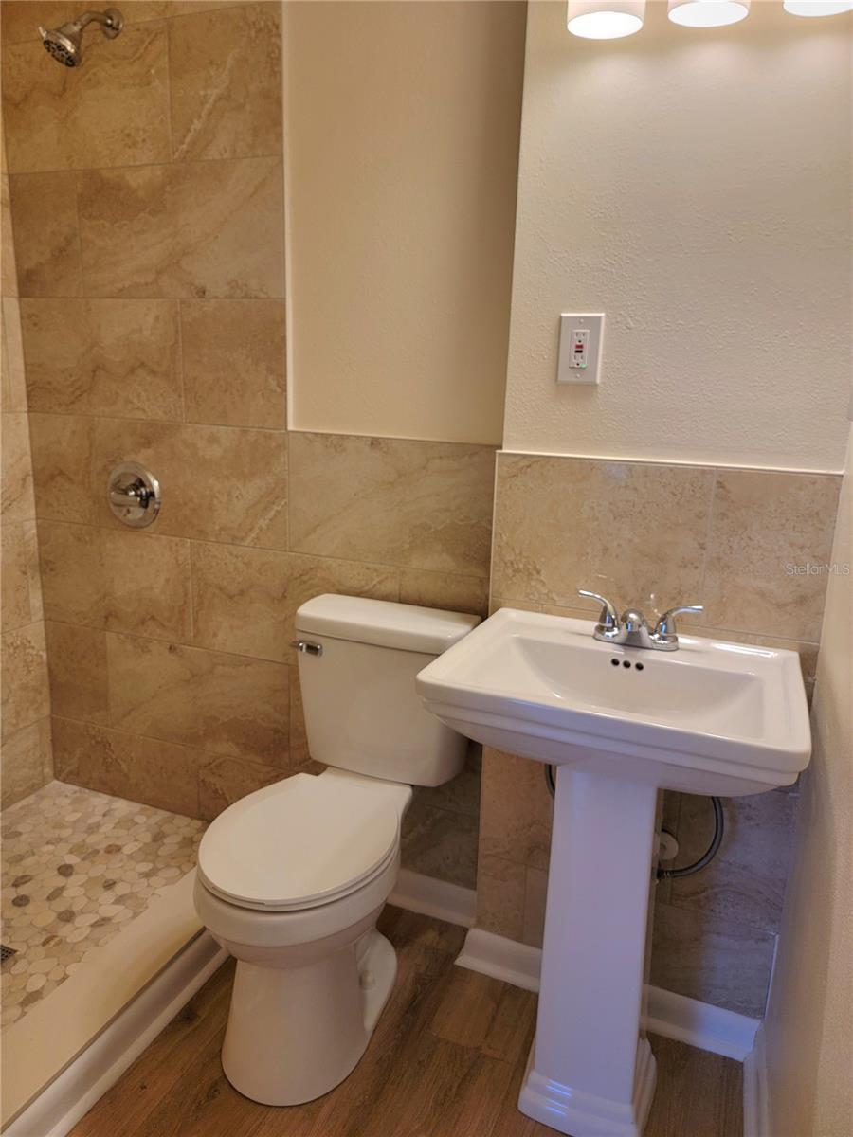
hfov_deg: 56.8
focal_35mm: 24
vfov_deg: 71.6
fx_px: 789
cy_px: 568
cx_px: 426
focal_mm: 6.7
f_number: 1.8
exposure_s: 1/120
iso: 80
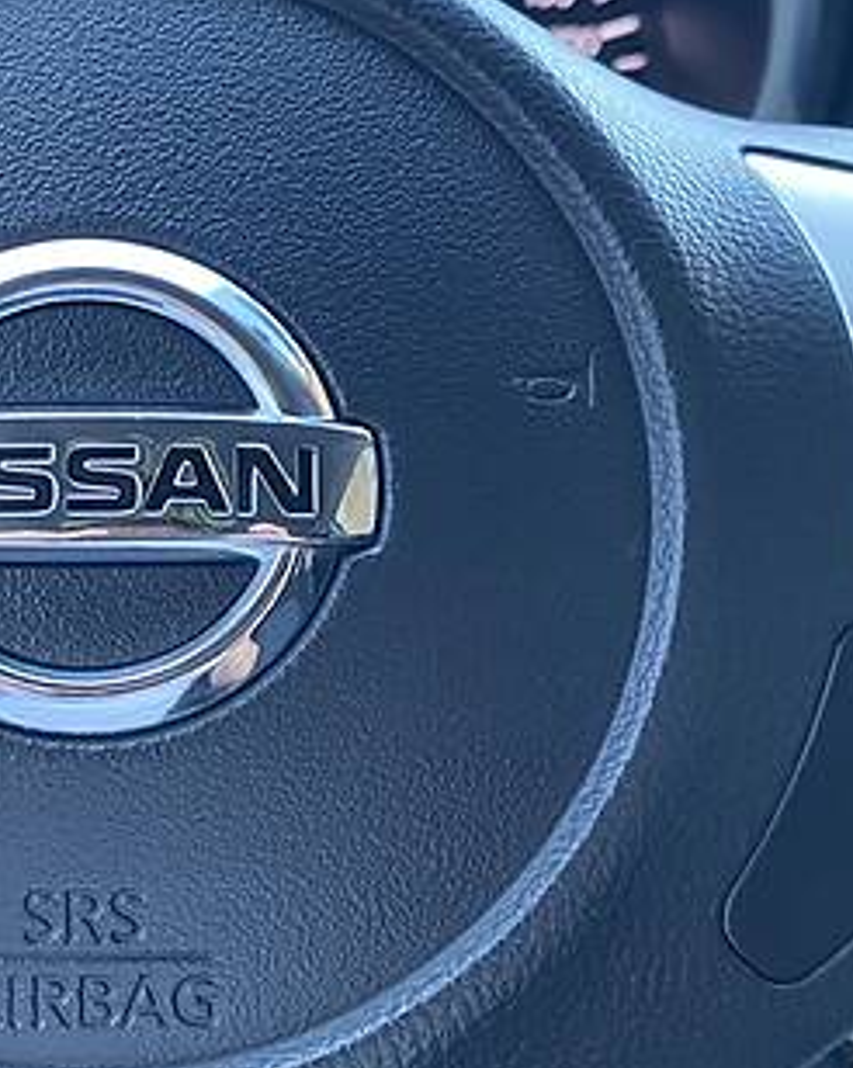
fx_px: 2085
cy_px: 579
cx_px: 107
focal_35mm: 66
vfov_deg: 28.7
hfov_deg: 22.6
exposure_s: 1/60
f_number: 1.8
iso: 400
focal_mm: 4.2
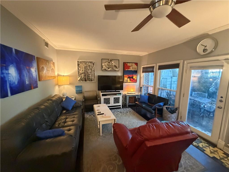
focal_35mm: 14
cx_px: 114
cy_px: 86
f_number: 2.2
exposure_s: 1/60
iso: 1000
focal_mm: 2.22
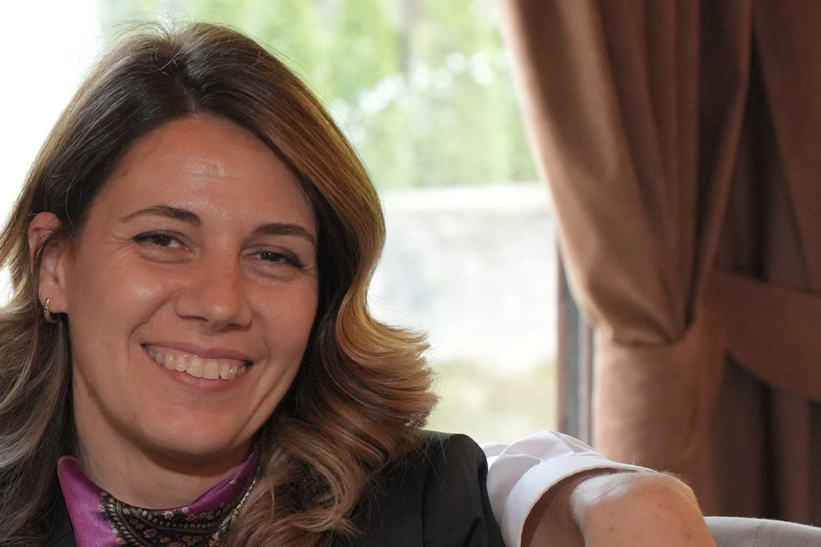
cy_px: 397
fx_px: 4150
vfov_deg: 7.5
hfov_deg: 11.1
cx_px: -136
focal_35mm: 182
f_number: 5
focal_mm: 72
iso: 5000
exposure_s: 1/250
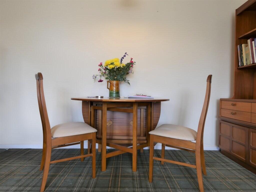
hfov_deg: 81.7
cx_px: 128
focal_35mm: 20
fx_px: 148
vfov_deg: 66.0
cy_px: 96
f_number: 4
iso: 320
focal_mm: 10
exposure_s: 1/60
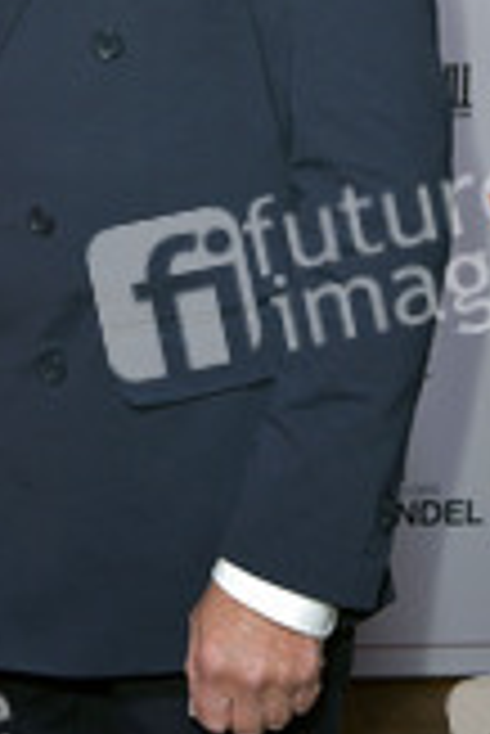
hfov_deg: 14.3
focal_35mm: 93
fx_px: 1895
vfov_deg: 21.3
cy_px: 50
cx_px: -90
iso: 1250
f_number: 7.1
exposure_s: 1/200
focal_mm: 38
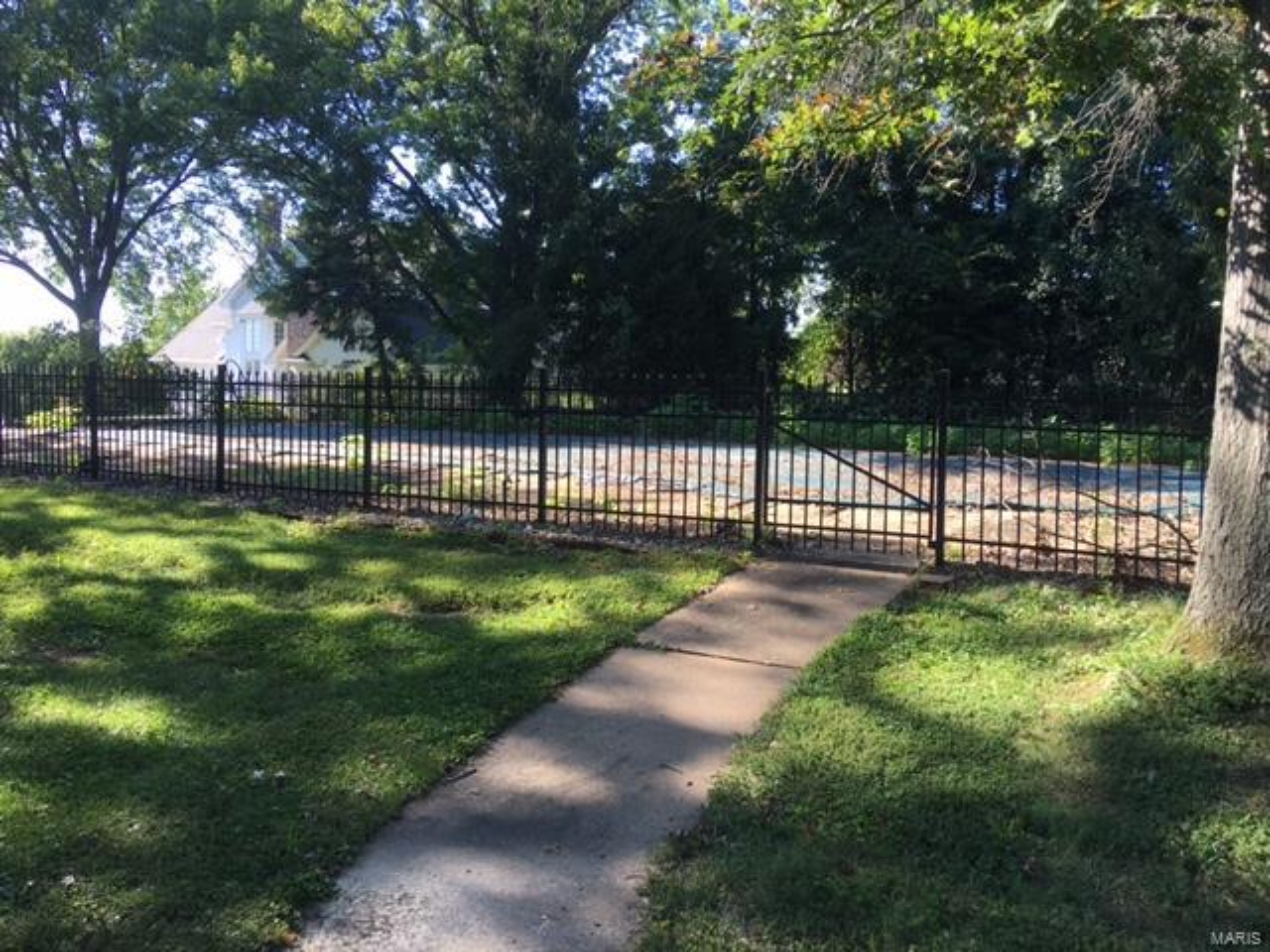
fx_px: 1064
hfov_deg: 61.7
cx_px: 635
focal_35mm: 29
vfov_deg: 48.2
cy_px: 476
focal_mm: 4.15
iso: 25
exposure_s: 1/222
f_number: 2.2
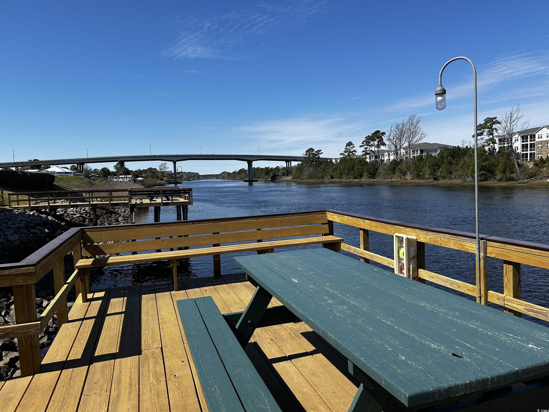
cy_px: 206
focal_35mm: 26
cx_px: 274
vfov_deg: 53.1
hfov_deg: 67.3
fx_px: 412
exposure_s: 1/4444
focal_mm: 5.7
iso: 50
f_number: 1.5
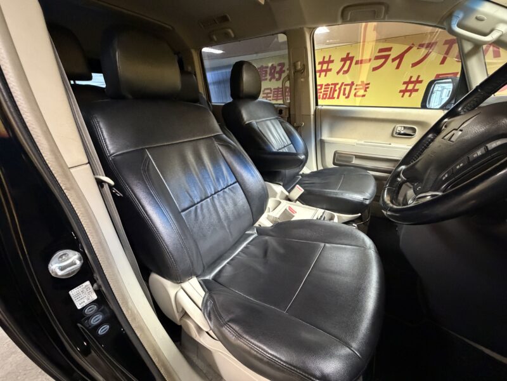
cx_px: 254
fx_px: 205
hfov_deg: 102.1
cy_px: 190
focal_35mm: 14
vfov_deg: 85.7
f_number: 2.2
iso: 1250
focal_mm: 2.22
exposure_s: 1/50
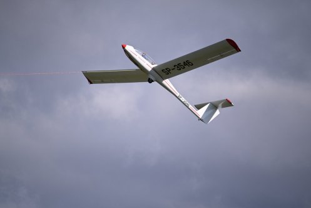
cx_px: 156
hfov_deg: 5.2
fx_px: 3457
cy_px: 104
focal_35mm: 400
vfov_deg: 3.4
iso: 640
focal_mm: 400
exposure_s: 1/4000
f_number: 6.3
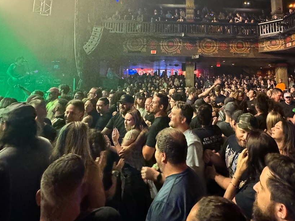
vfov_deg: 58.0
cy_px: 56
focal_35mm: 22
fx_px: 187
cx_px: 179
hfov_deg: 75.4
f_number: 2.2
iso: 1250
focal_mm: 2.22
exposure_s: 1/50
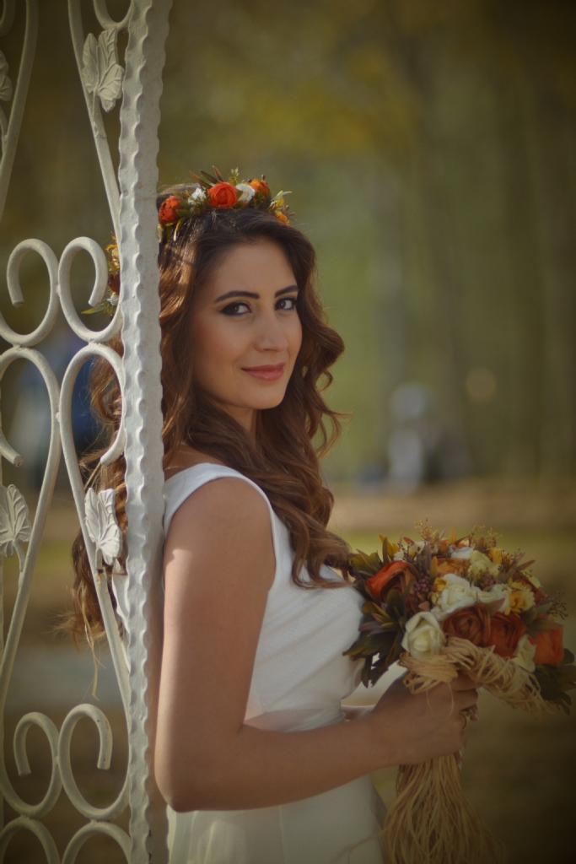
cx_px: 288
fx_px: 7917
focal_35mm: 330
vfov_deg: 6.2
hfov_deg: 4.2
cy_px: 432
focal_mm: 220
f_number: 4.8
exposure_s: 1/500
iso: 220
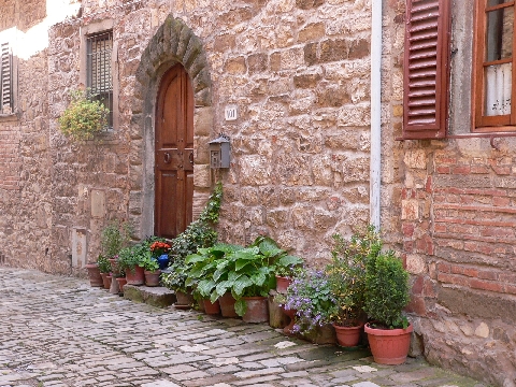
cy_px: 194
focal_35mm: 55
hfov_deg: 34.9
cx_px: 258
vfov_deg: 26.6
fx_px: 820
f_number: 2.8
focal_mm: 9.2
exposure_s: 1/80
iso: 200
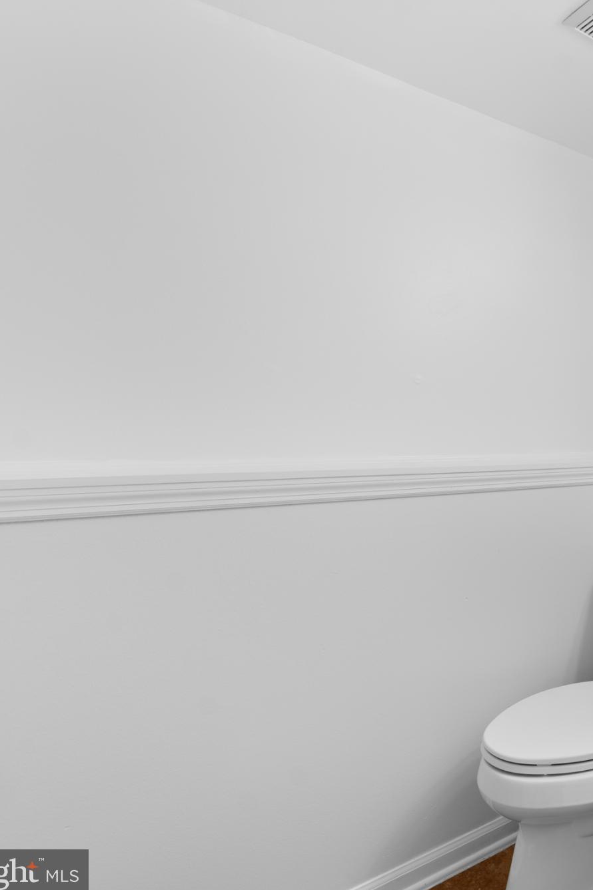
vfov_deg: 76.1
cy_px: 443
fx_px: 569
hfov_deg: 44.6
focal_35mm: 23
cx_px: 623
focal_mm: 10
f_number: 9
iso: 100
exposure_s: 1/2.5
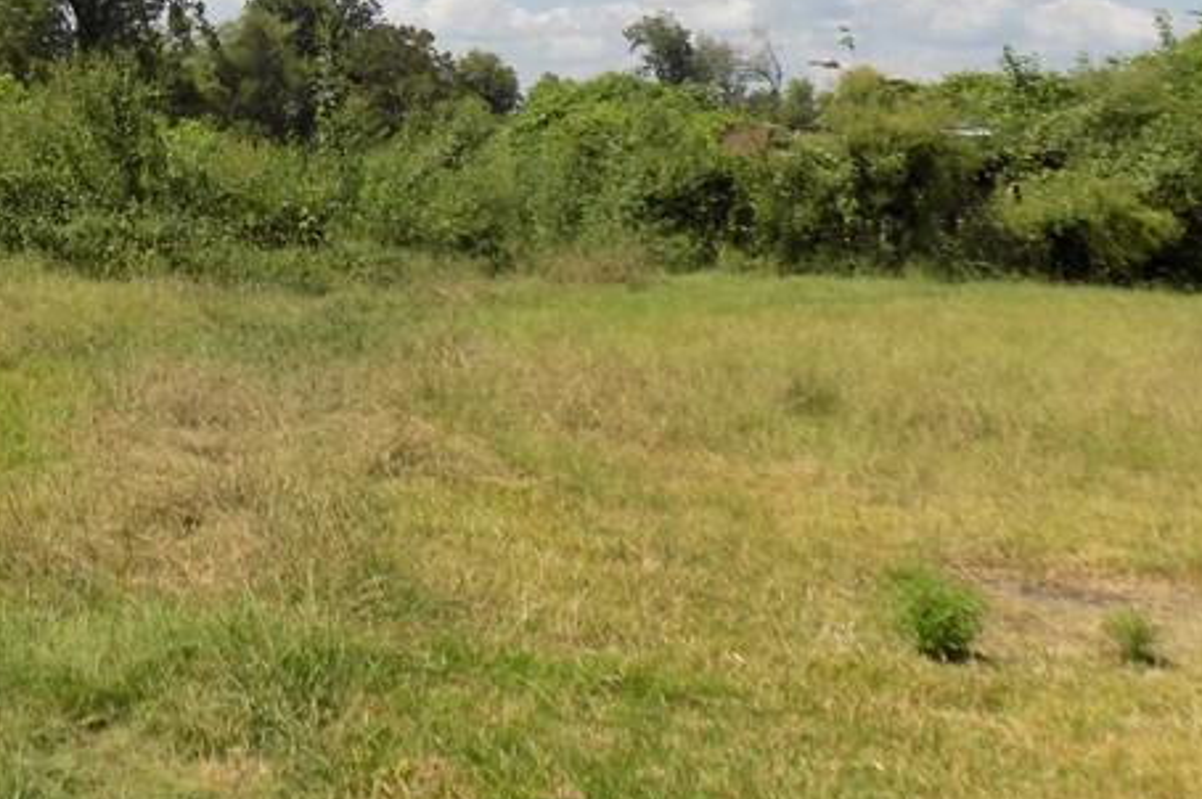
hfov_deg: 36.2
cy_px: 198
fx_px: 1802
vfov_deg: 24.7
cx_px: 326
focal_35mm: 54
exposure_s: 1/1250
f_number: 3.1
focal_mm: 4
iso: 80
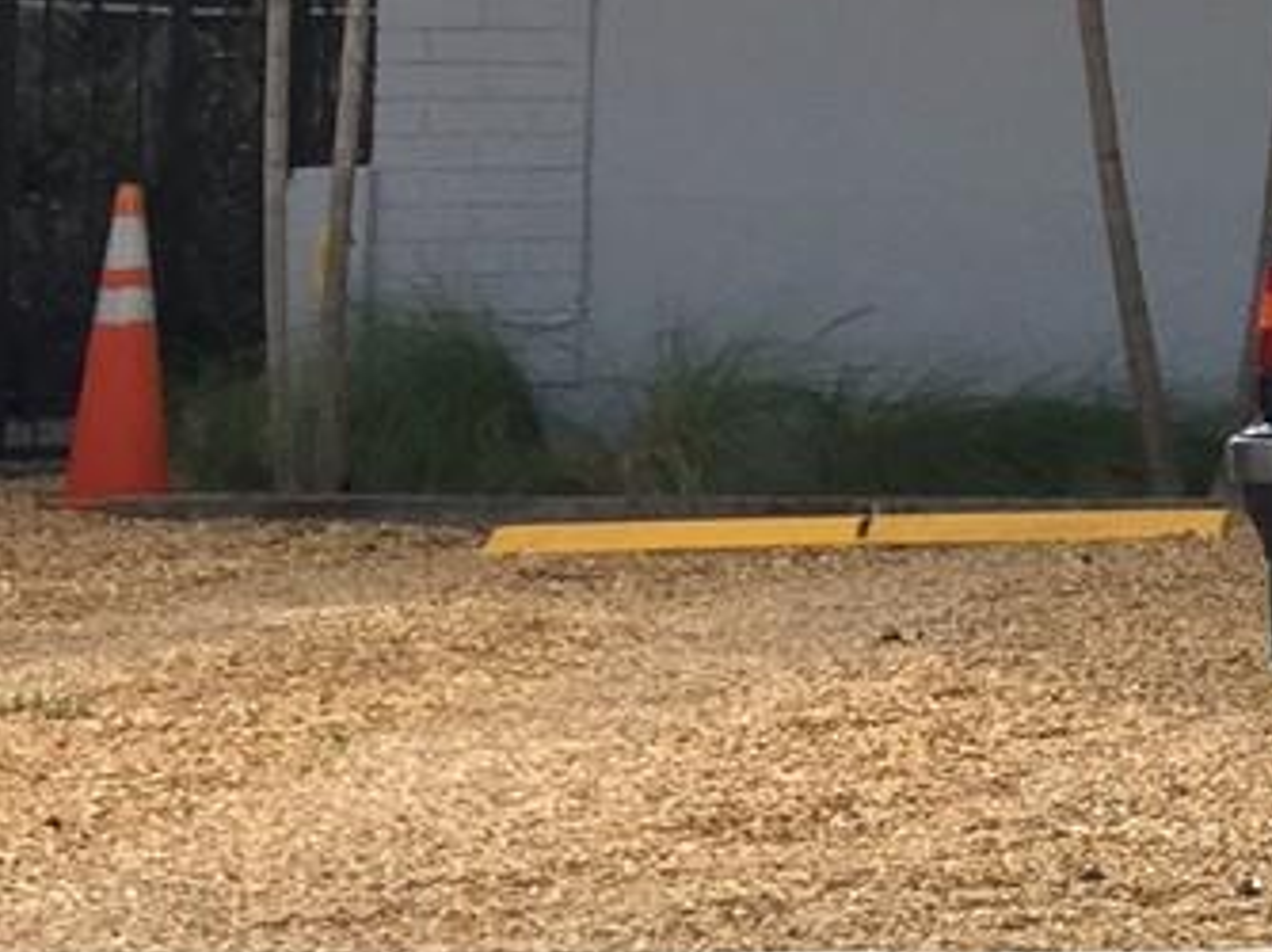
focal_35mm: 139
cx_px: 2910
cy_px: -65
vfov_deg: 10.5
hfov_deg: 11.9
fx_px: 5104
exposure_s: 1/1464
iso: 32
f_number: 2.2
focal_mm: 4.15
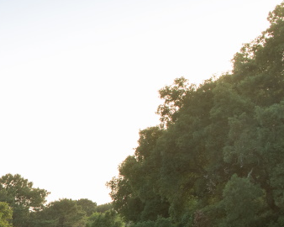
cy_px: 297
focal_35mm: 121
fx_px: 1016
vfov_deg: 12.3
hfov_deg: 14.7
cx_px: -149
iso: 250
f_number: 9
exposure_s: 1/80
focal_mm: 31
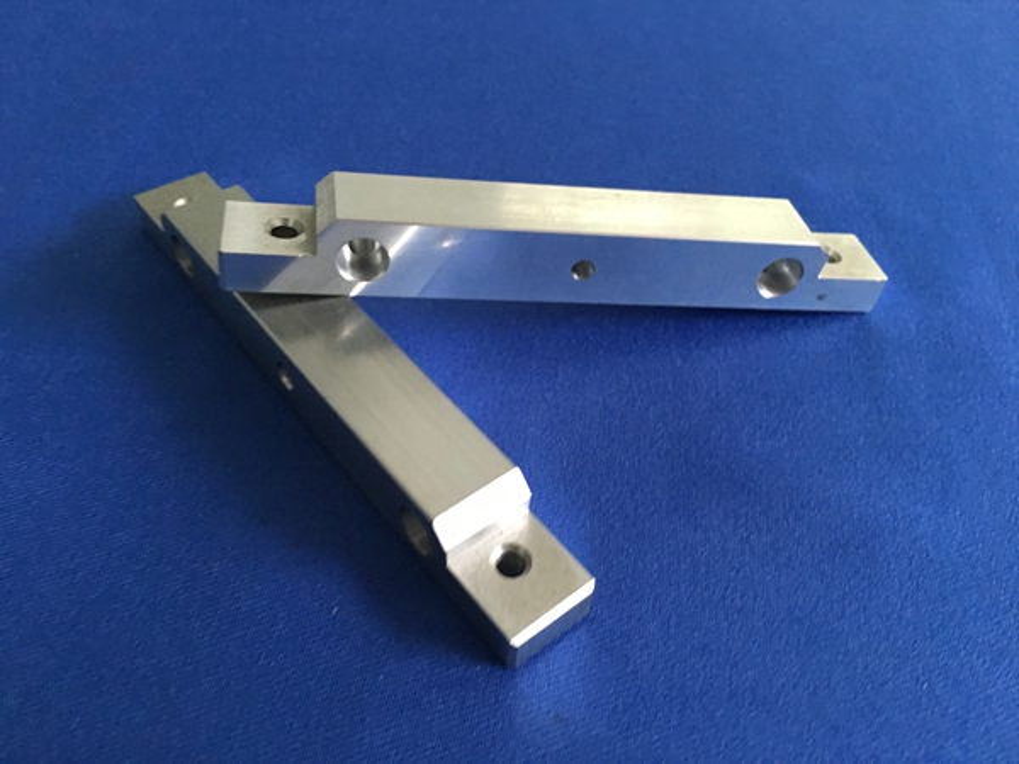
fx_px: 854
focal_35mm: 29
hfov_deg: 61.7
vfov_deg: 48.2
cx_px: 510
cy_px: 382
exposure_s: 1/8
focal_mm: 4.15
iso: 100
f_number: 2.2
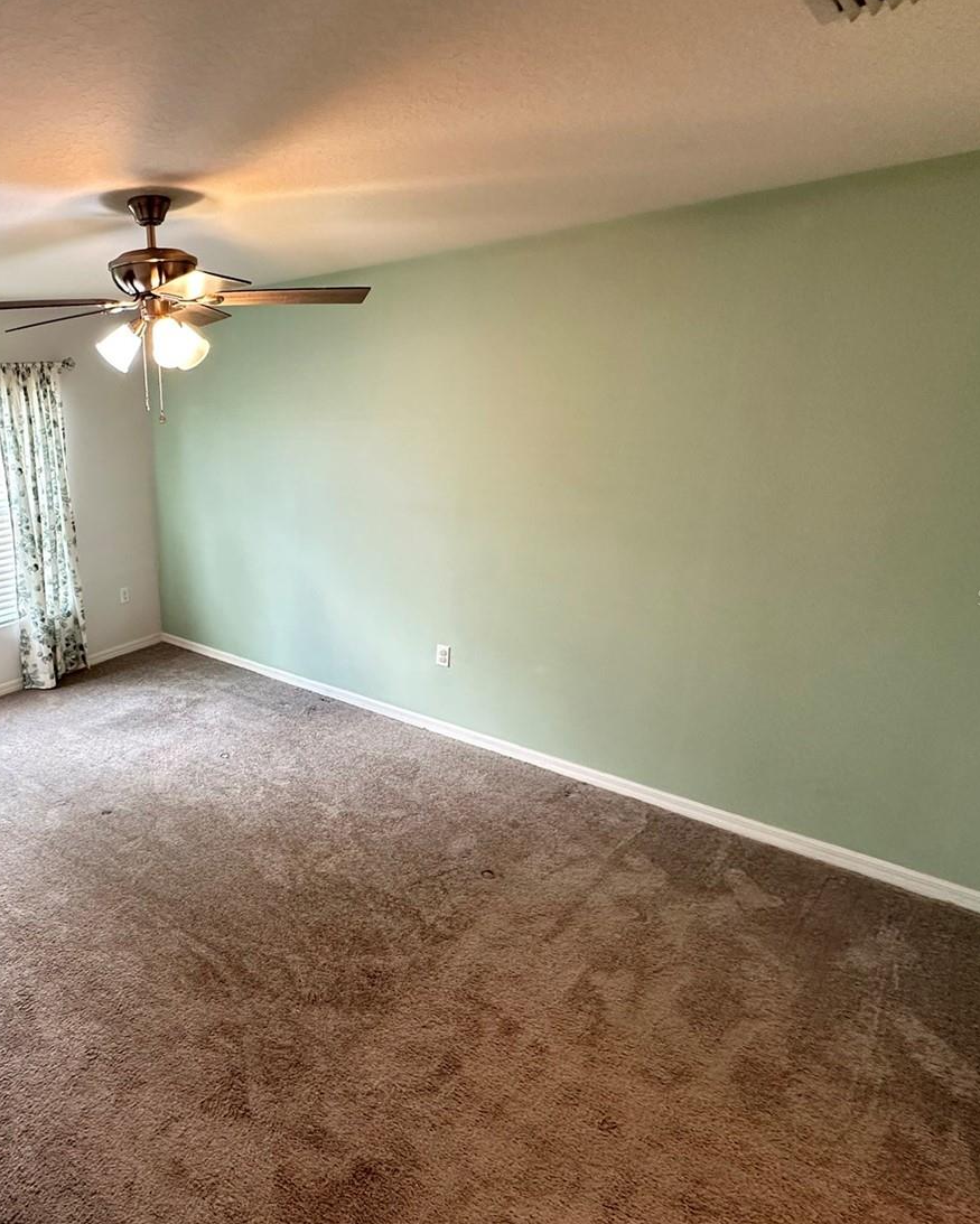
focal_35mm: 20
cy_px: 597
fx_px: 725
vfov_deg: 80.3
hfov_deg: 62.0
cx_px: 187
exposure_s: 1/60
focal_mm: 2.22
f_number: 2.2
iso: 320
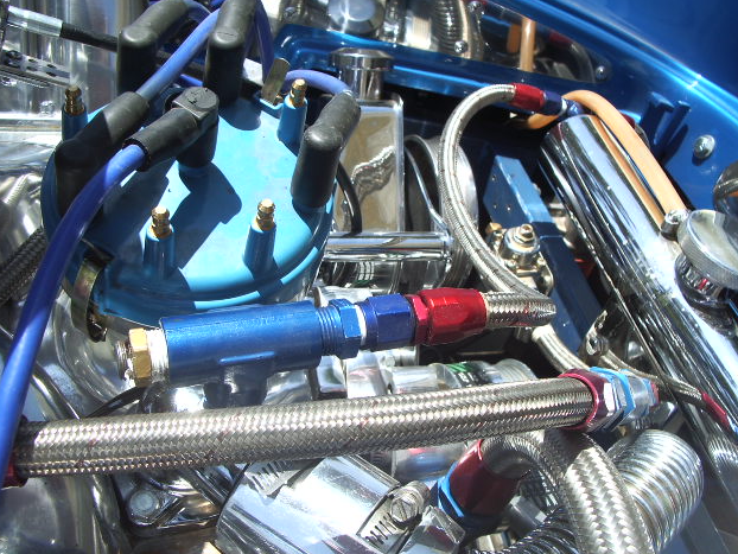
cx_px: 369
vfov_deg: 39.7
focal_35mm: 36
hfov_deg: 51.3
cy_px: 280
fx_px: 768
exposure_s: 1/320
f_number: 4.3
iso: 50
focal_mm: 5.8
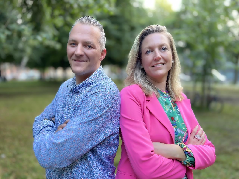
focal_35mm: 26
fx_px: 180
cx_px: 120
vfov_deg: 53.1
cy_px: 90
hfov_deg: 67.3
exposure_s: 1/83
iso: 125
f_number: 1.5
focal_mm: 5.7
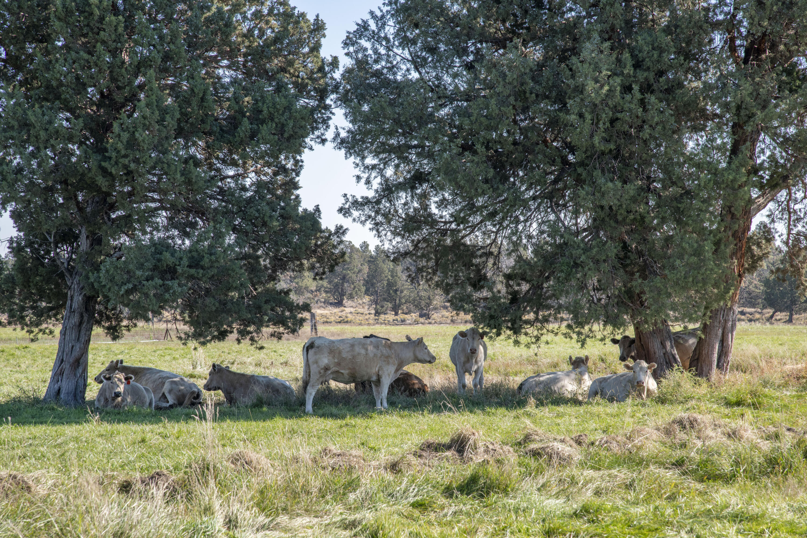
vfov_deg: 12.2
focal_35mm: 112
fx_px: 2510
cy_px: 269
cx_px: 404
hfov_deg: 18.3
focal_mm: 112
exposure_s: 1/80
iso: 200
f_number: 11
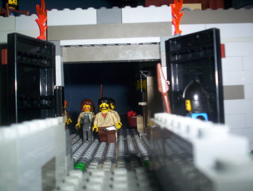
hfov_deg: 48.9
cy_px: 96
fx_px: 278
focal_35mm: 38
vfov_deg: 37.9
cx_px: 126
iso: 140
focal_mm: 4.99
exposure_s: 1/60
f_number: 4.5
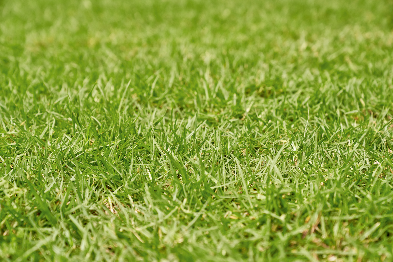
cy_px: 131
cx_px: 196
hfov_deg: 28.8
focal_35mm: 70
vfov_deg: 19.5
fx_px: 764
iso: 1250
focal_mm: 70
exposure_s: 1/250
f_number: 4.5
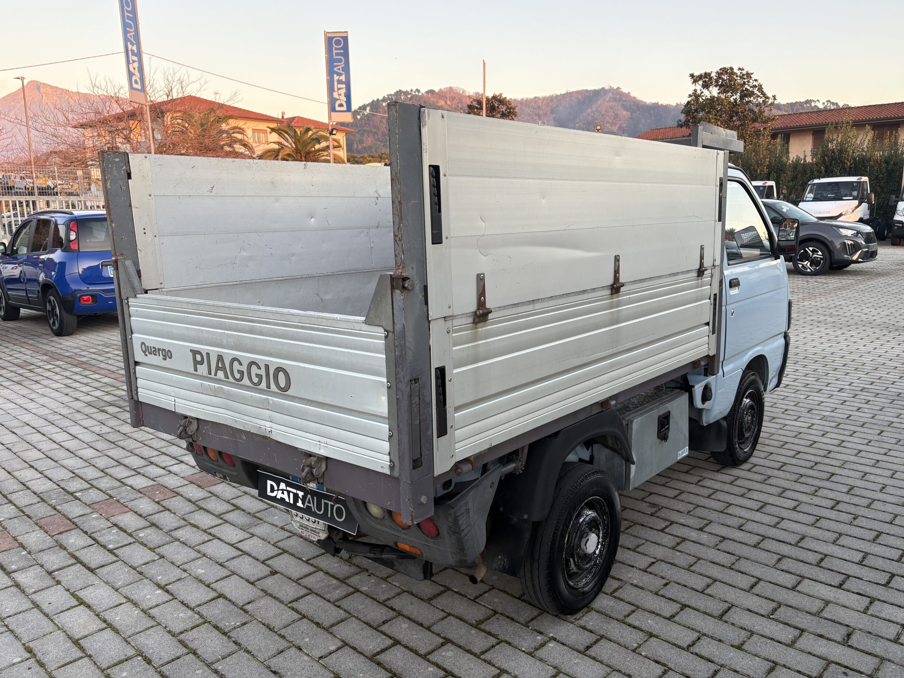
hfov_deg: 65.3
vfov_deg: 51.4
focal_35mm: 27
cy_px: 342
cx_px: 459
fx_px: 705
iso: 50
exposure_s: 1/147
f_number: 1.6
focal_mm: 5.96
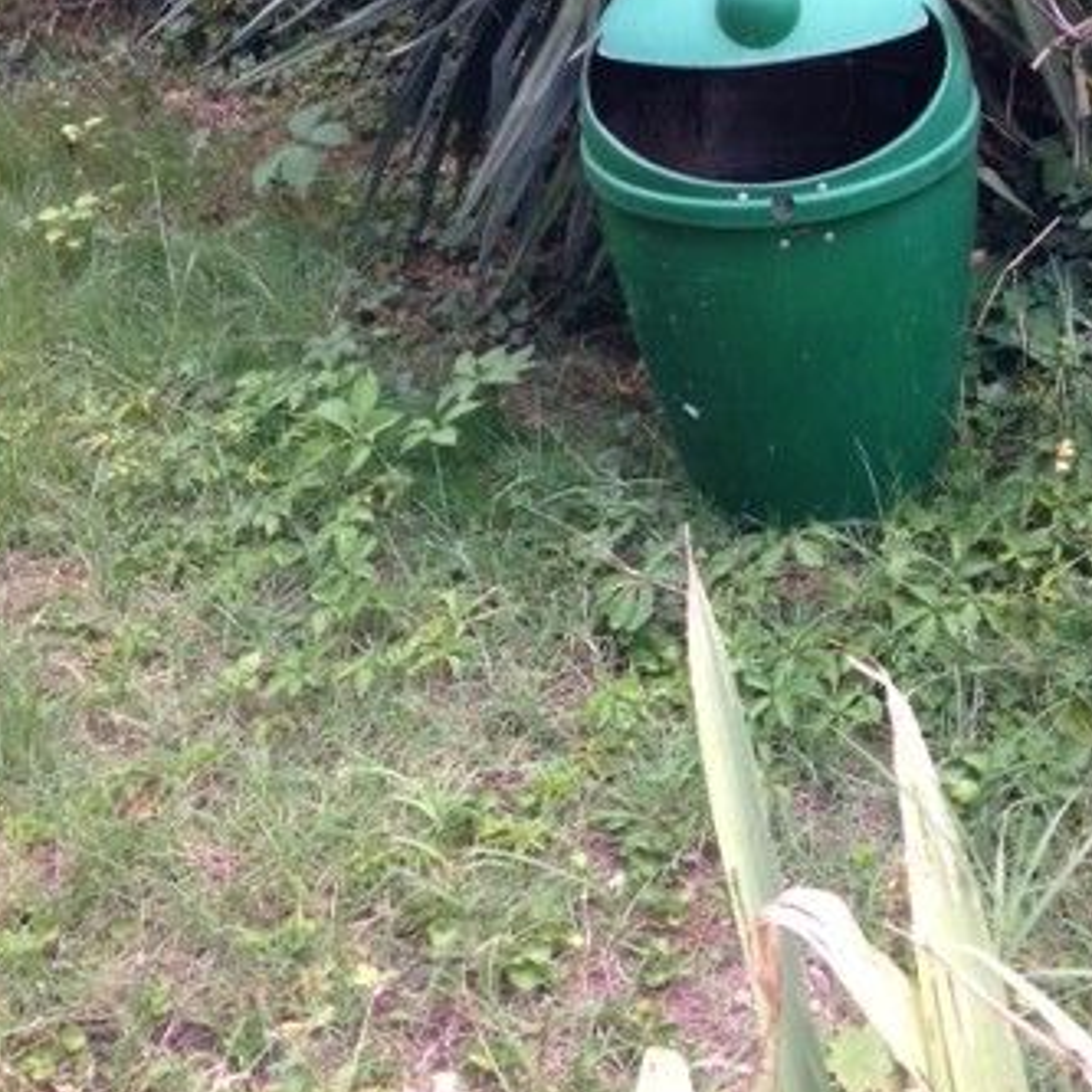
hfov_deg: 30.3
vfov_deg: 30.3
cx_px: 741
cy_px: 341
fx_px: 1999
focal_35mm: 56
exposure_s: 1/159
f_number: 2.4
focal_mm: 4.12
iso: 50
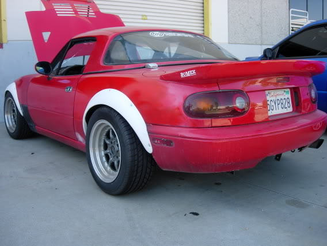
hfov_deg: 49.0
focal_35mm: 38
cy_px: 123
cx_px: 164
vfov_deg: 37.7
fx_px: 359
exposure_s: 1/249
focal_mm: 7.8
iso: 79
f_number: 2.8
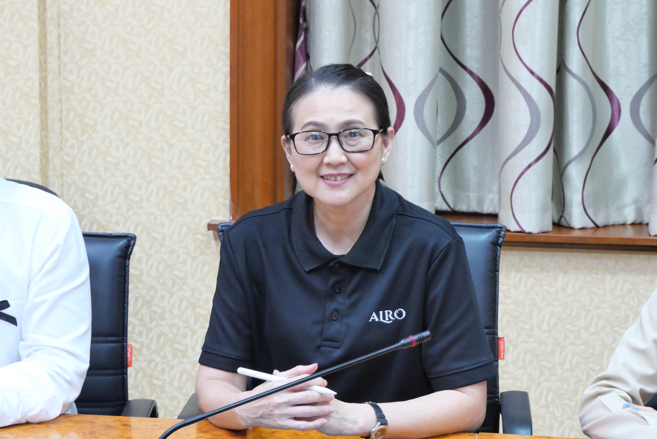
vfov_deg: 13.3
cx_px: 328
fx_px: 1881
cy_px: 220
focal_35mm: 103
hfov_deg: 19.8
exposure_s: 1/13
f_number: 7.1
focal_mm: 50
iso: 3200
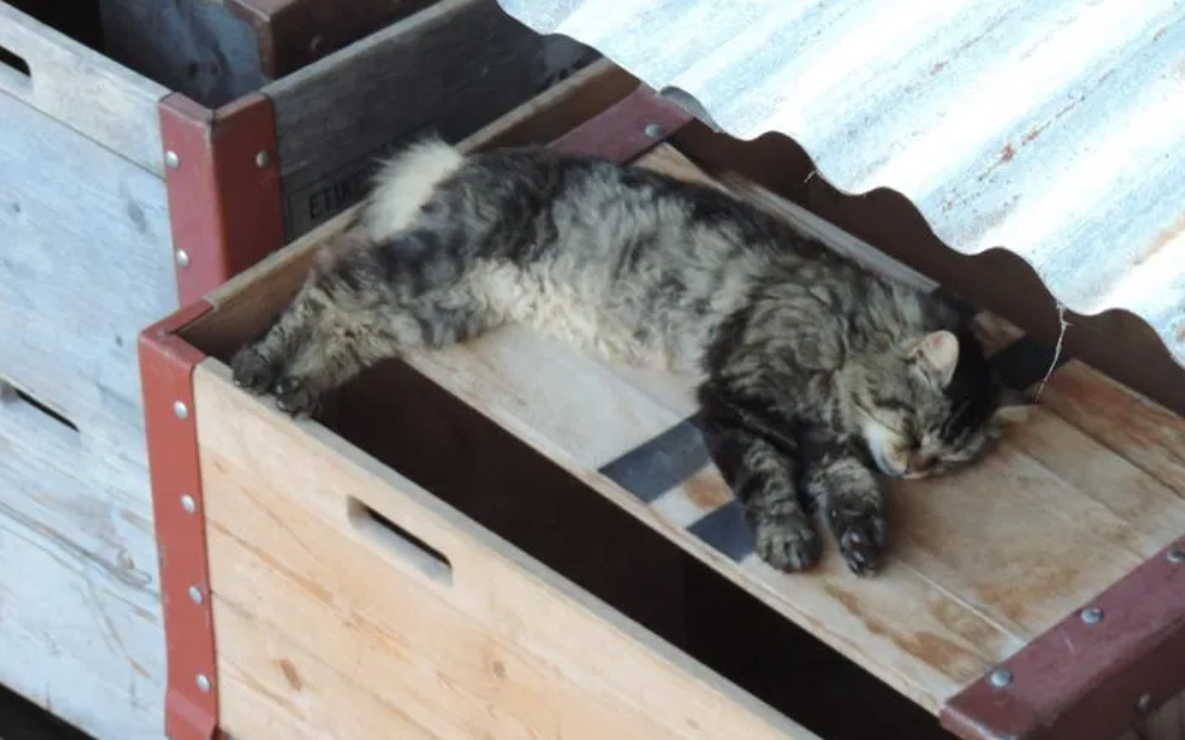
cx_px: 592
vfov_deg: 7.9
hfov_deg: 12.7
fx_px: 5328
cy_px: 337
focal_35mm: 165
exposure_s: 1/100
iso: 400
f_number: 4.4
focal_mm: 27.6
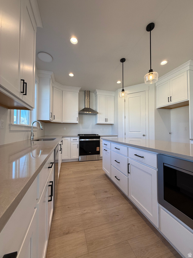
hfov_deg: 85.7
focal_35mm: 14
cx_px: 96
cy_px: 129
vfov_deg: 102.1
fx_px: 104
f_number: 2.2
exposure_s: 1/120
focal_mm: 2.22
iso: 50
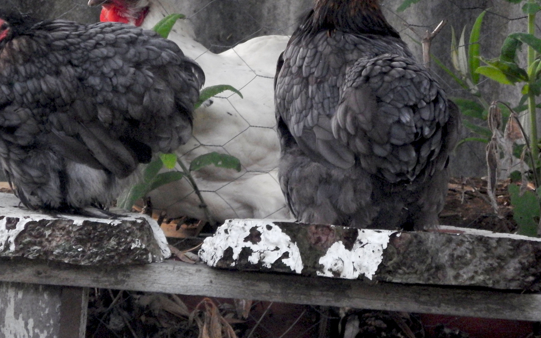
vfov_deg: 1.4
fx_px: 14110
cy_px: 99
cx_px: 248
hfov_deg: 2.2
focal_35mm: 957
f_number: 5.8
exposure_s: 1/15
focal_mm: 120
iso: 800
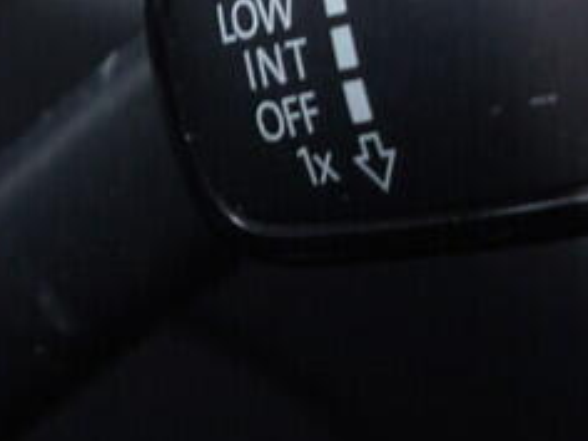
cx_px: 767
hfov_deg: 12.7
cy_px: -69
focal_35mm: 150
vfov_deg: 9.8
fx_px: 2548
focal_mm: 24
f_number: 2.8
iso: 400
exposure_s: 1/40
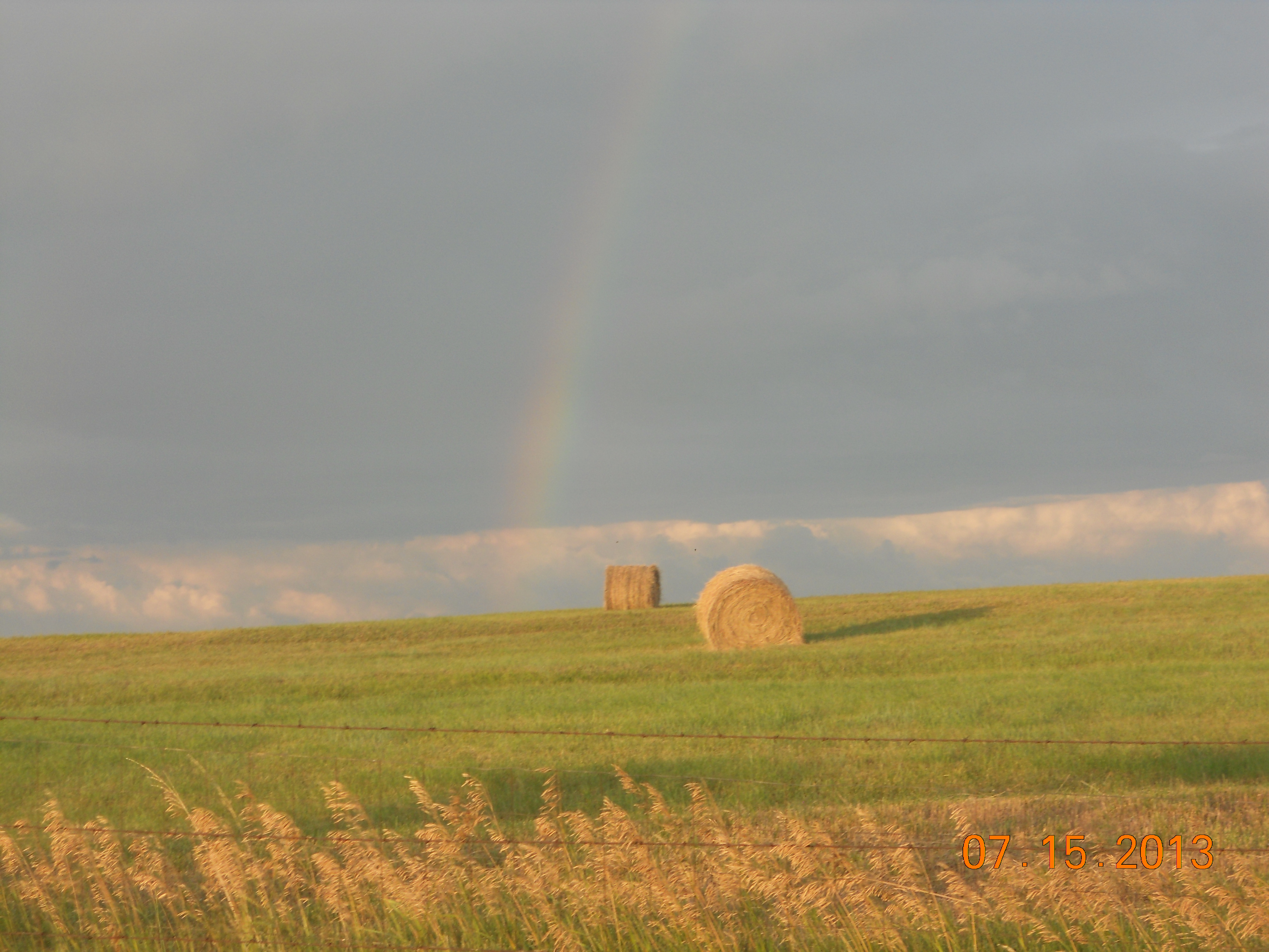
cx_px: 634
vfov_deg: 19.1
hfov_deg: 25.3
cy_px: 476
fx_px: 2823
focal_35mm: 77
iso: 80
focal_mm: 13.9
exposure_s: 1/60
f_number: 5.9
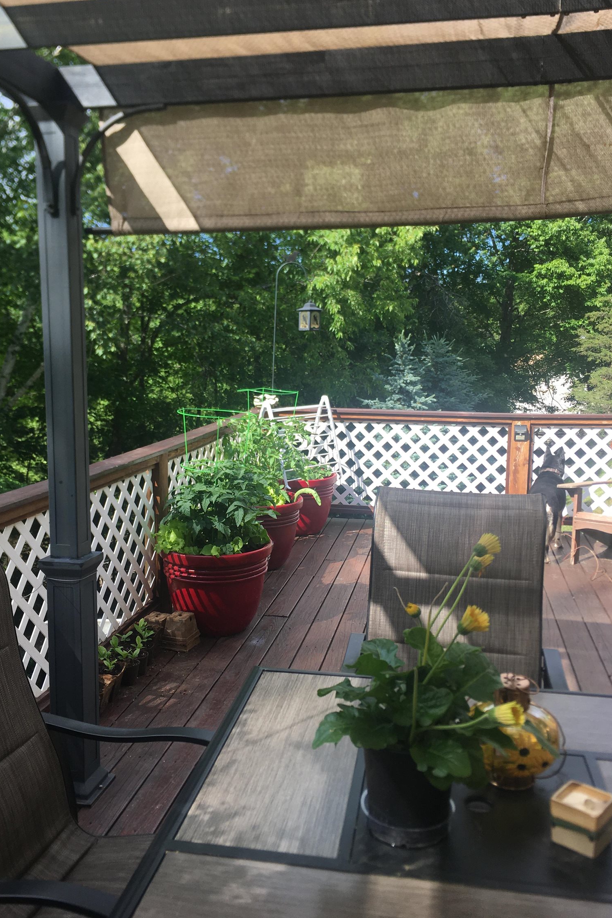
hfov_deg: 42.3
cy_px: 457
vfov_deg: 60.3
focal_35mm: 31
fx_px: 791
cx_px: 278
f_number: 2.2
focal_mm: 4.15
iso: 25
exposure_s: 1/437
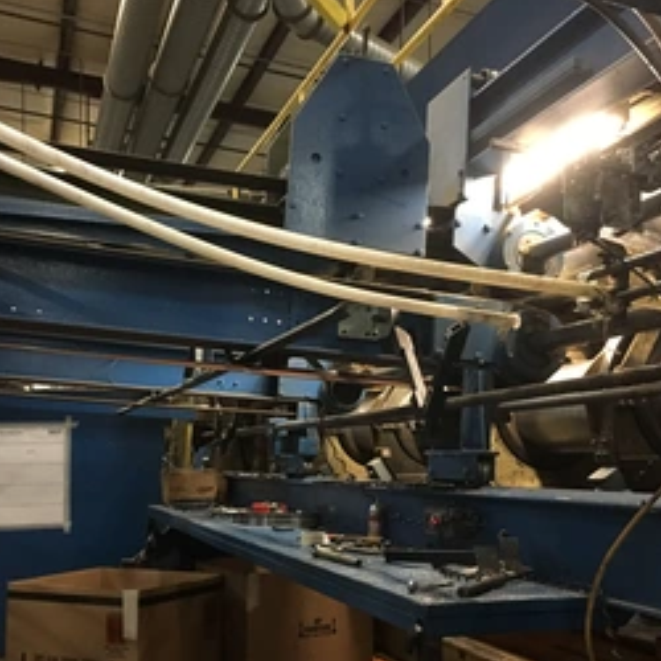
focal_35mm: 41
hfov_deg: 40.9
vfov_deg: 40.9
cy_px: 370
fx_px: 886
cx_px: 338
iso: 64
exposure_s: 1/4
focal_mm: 4.15
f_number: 2.2
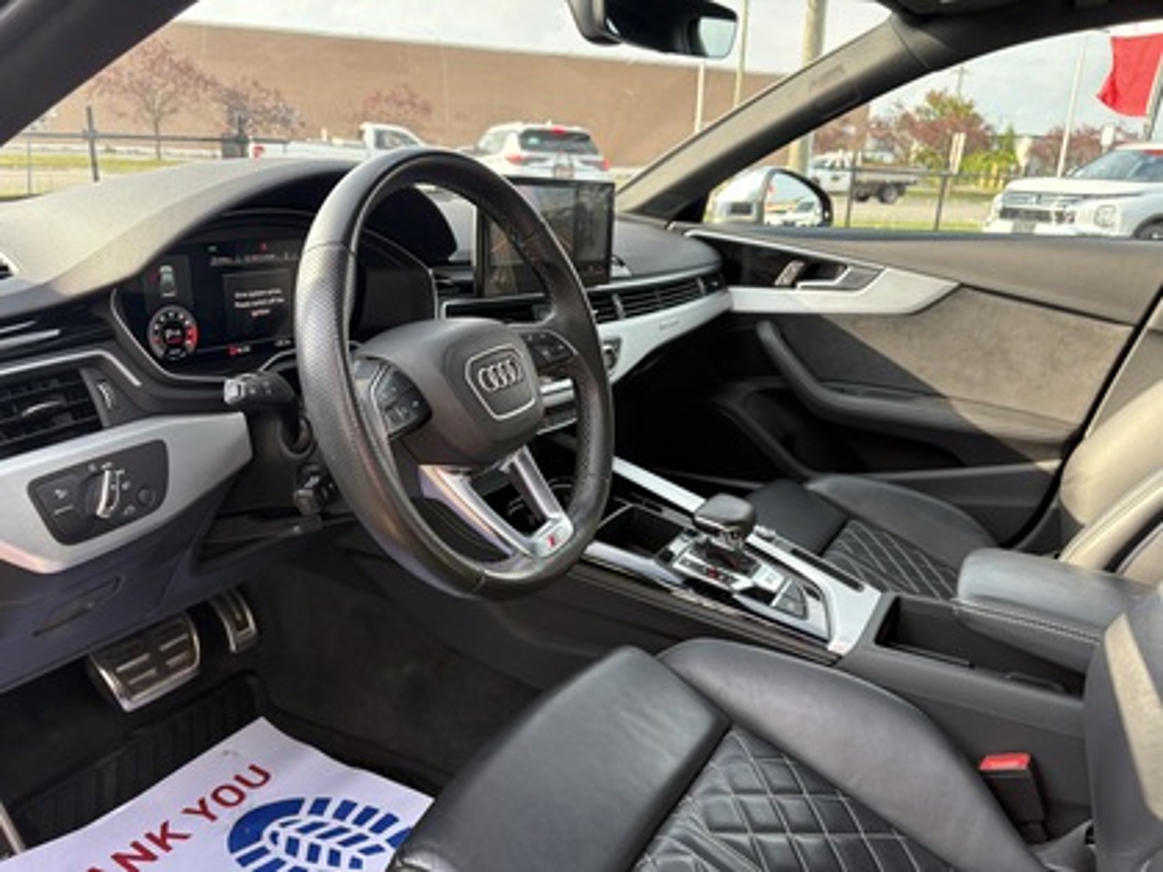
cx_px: 582
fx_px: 874
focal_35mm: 26
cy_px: 436
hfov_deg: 67.3
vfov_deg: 53.1
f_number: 1.6
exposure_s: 1/269
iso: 50
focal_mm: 5.96
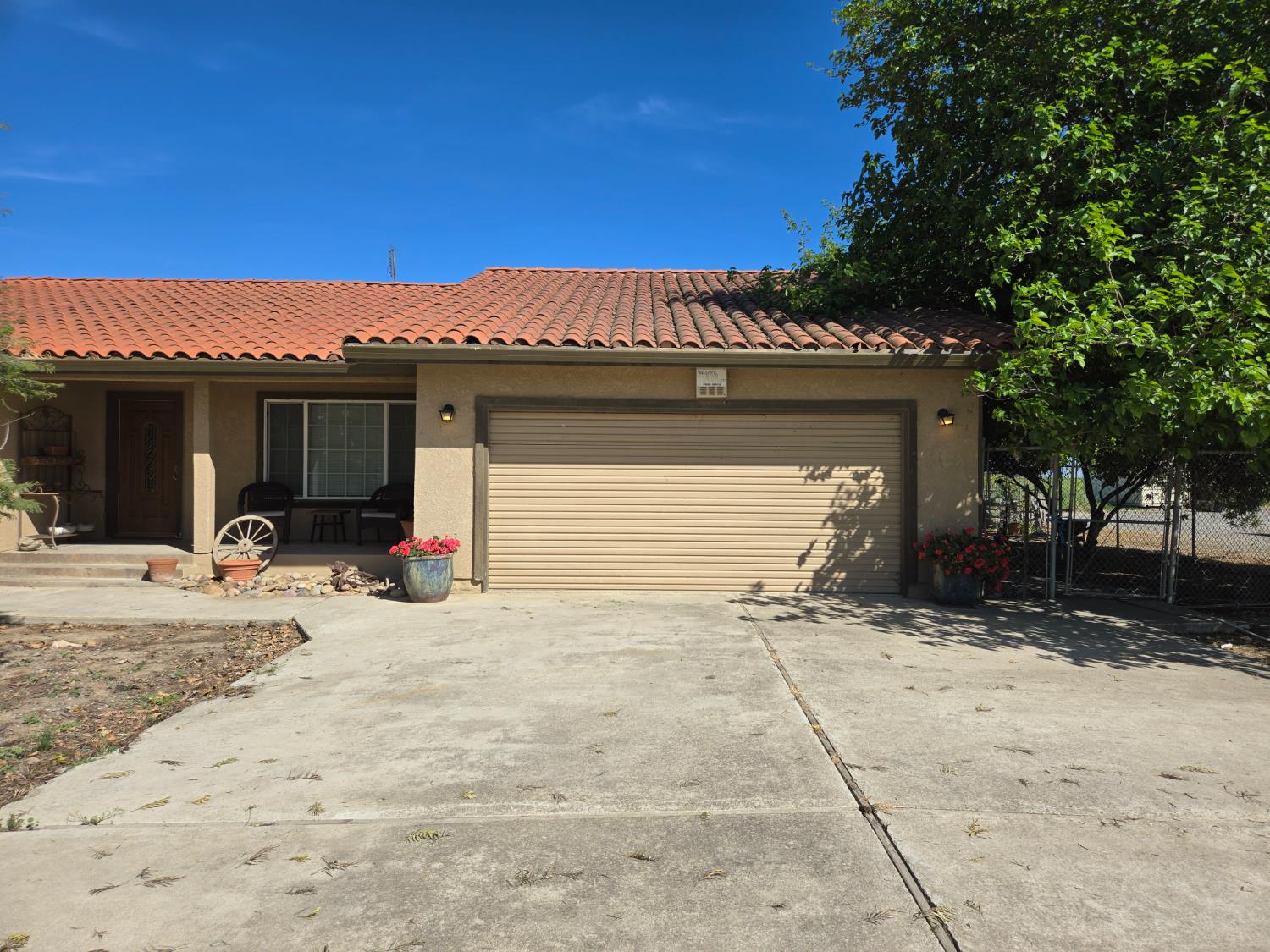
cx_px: 635
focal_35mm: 23
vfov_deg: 58.9
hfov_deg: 73.9
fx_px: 844
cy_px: 476
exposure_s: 1/2417
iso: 25
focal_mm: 5.4
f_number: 1.8
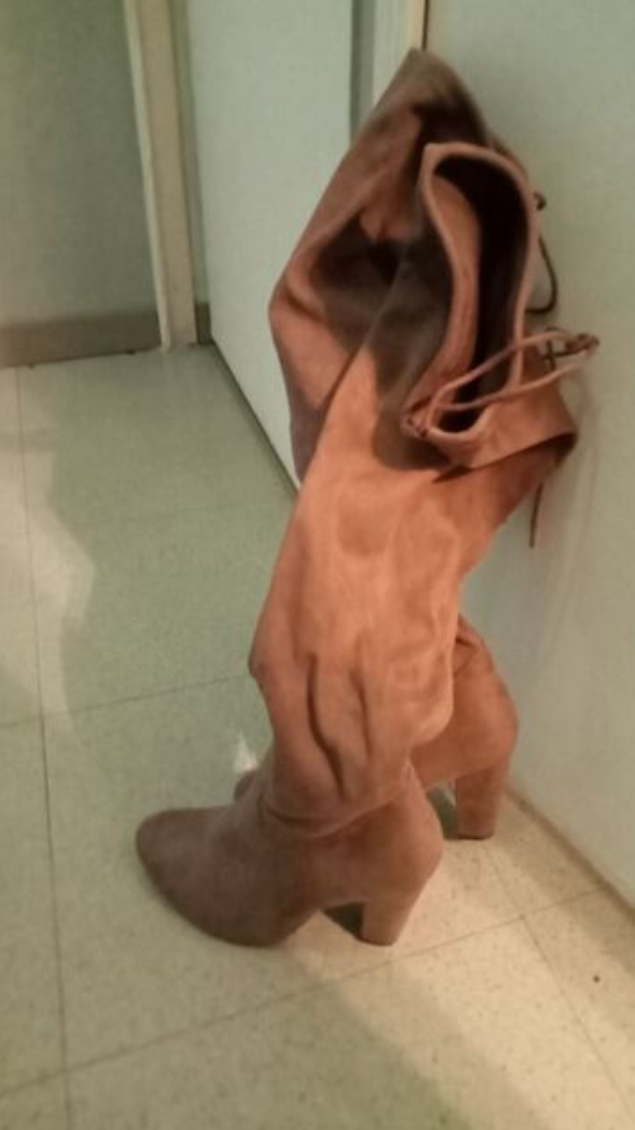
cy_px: 563
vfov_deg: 62.6
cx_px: 400
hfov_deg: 37.5
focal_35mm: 31
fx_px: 929
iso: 6089
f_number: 2.2
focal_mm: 3.46
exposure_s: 1/12.5
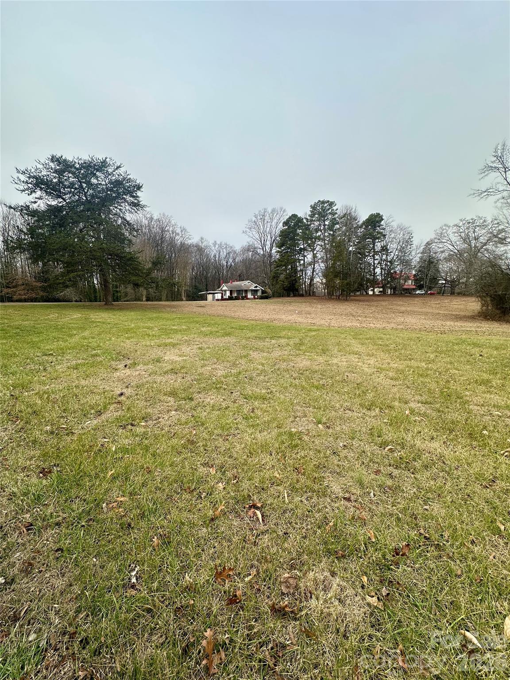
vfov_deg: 102.1
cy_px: 340
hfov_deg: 85.7
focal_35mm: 14
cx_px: 255
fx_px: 275
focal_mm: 2.22
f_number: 2.2
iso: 40
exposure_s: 1/716
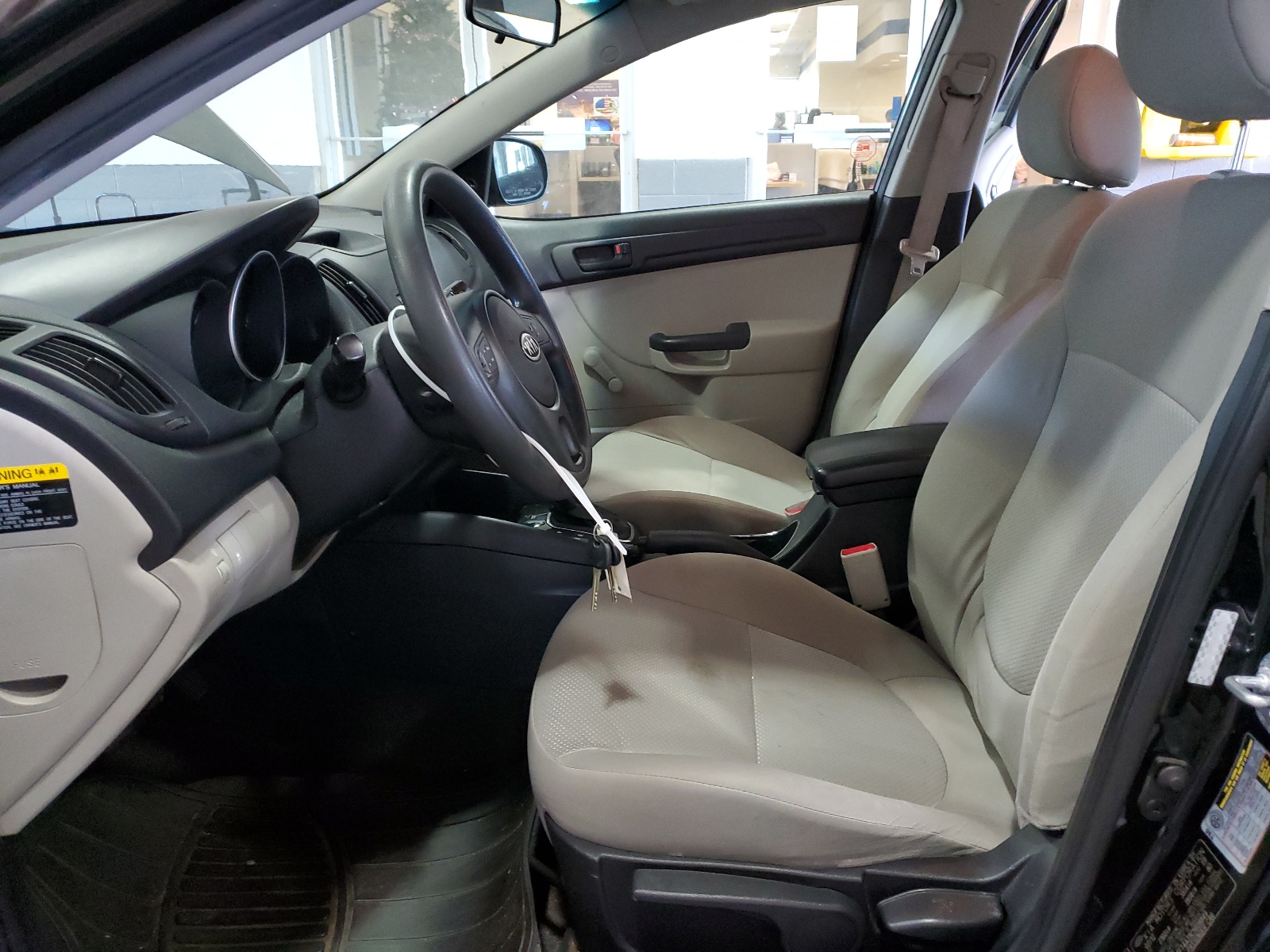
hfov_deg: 67.3
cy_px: 476
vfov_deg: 53.1
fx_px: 954
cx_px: 635
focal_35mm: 26
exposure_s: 1/40
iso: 340
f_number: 1.5
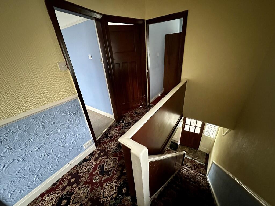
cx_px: 138
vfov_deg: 85.7
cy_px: 103
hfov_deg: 102.1
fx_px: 111
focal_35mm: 14
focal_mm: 2.22
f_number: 2.2
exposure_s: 1/34
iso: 1250
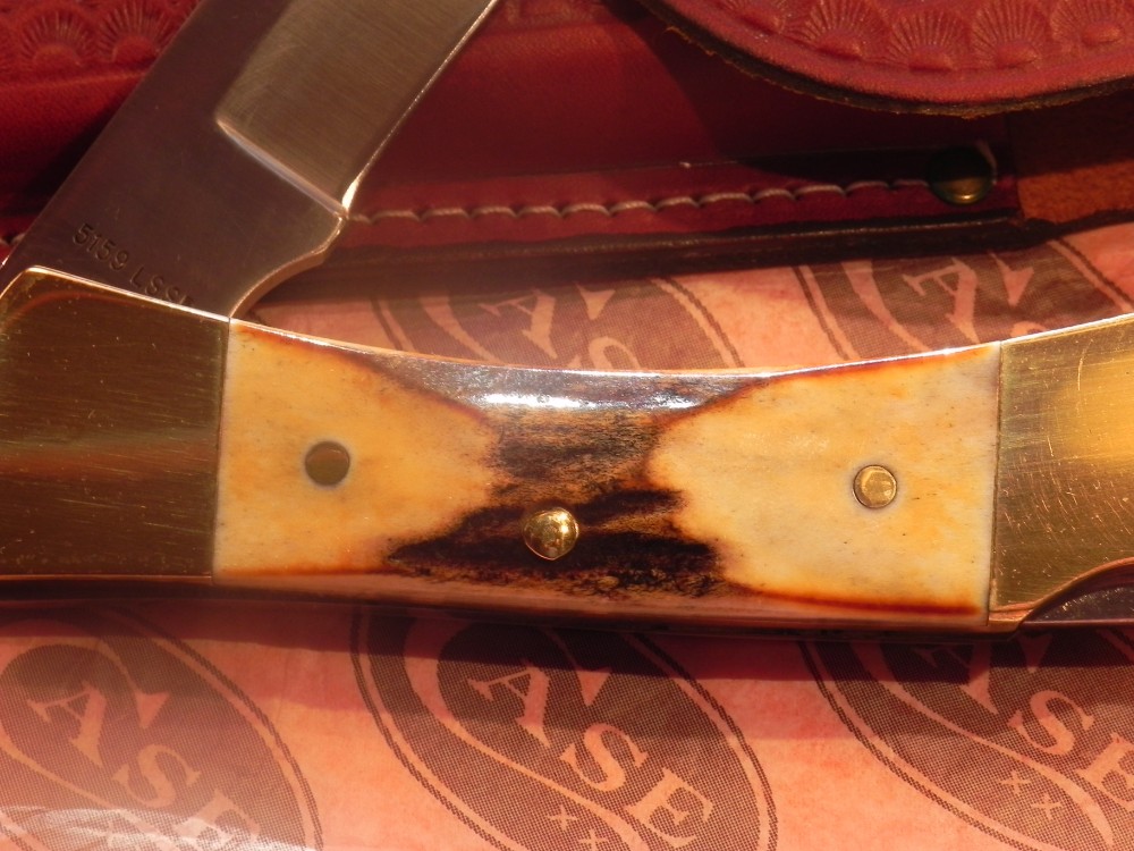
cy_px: 426
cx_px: 567
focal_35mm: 117
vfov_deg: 12.7
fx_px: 3833
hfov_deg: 16.8
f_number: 5.6
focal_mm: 20.8
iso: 160
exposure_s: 1/200
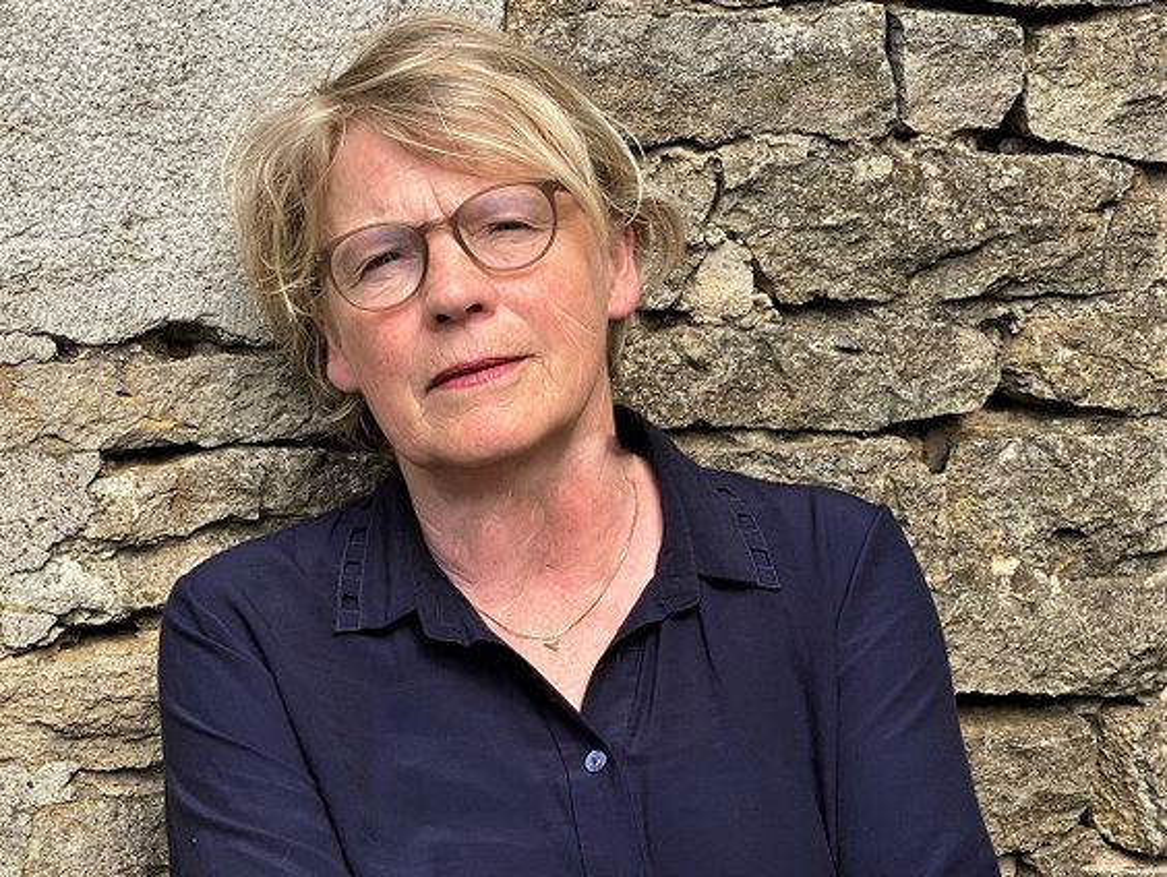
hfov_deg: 36.8
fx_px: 1755
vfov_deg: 28.1
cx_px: 584
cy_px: 438
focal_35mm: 52
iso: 20
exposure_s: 1/410
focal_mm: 6
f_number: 2
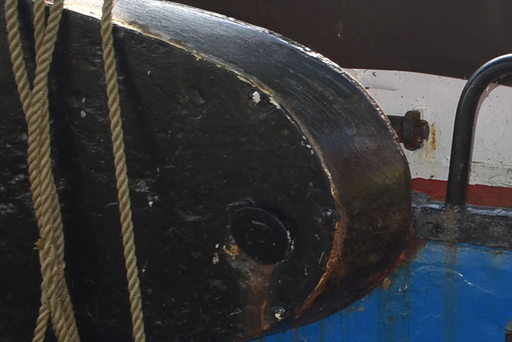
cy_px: 86
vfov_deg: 14.7
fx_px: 1323
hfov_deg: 19.5
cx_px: 738
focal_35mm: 93
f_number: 6.3
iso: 100
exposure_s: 1/160
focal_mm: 18
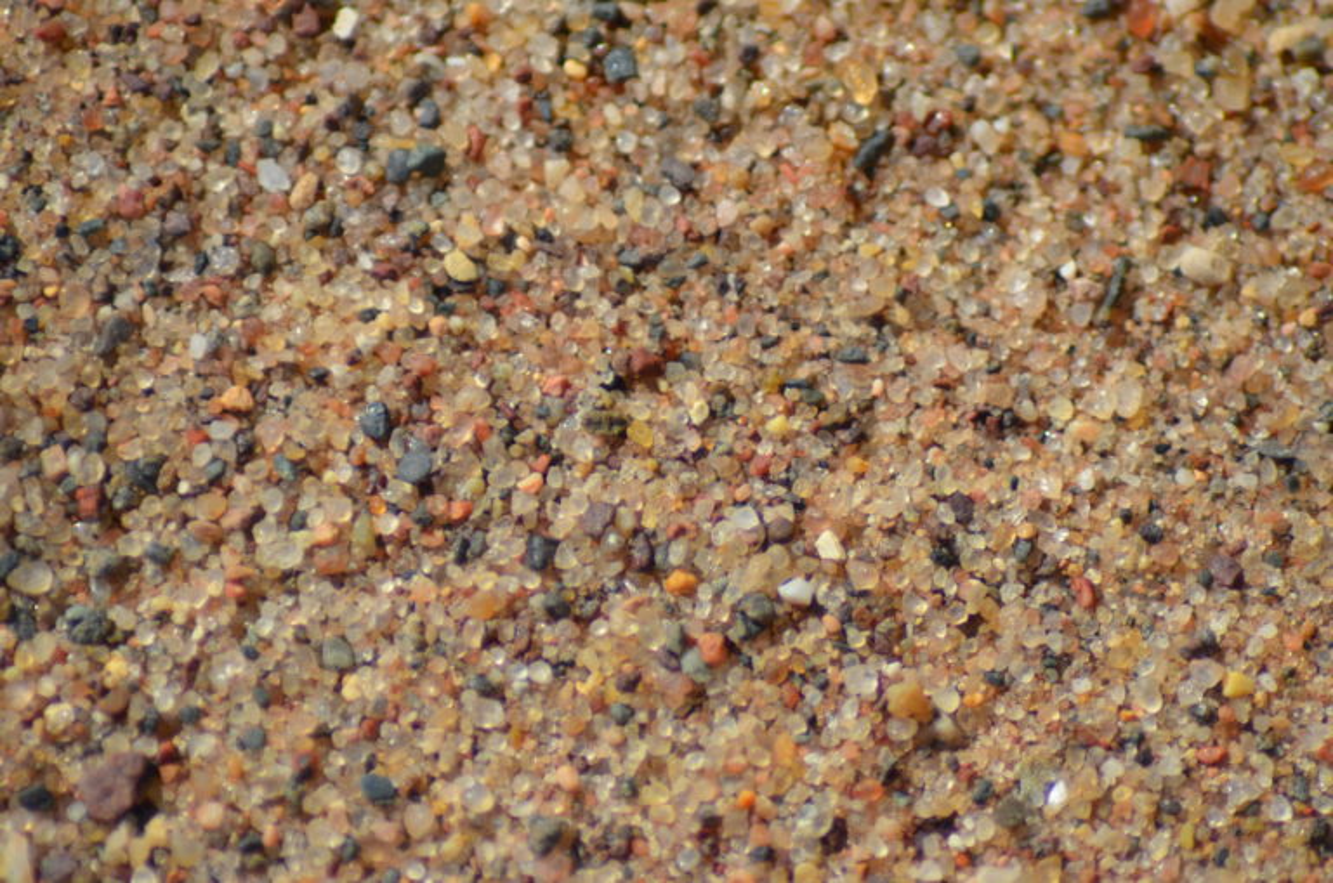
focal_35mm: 450
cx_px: 666
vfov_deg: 3.0
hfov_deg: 4.6
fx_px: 16631
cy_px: 442
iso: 320
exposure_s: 1/2000
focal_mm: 300
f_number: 5.6
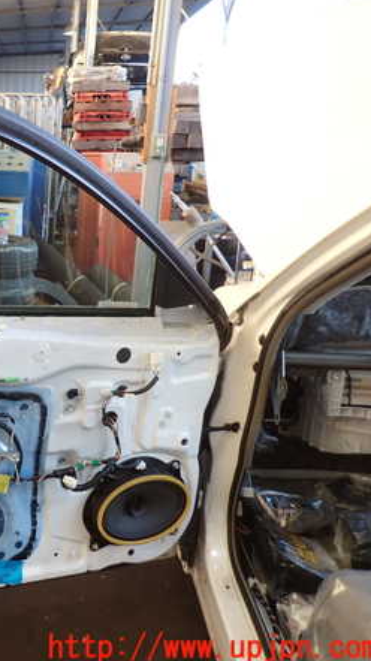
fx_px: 648
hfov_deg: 28.3
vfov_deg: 54.0
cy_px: 330
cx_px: -63
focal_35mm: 37
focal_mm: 4.5
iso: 100
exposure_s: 1/60
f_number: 2
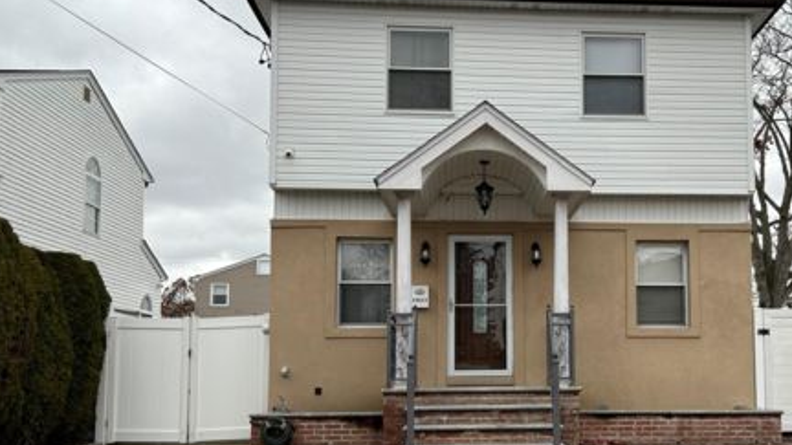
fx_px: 882
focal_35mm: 42
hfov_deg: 47.6
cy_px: 293
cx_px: 528
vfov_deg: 28.2
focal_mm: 5.7
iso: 50
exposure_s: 1/687
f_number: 1.5
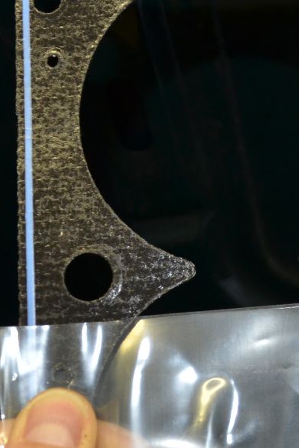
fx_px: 1071
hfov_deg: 15.1
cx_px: 404
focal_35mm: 86
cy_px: 140
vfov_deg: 23.5
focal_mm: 18
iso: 720
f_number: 3.5
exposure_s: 1/60
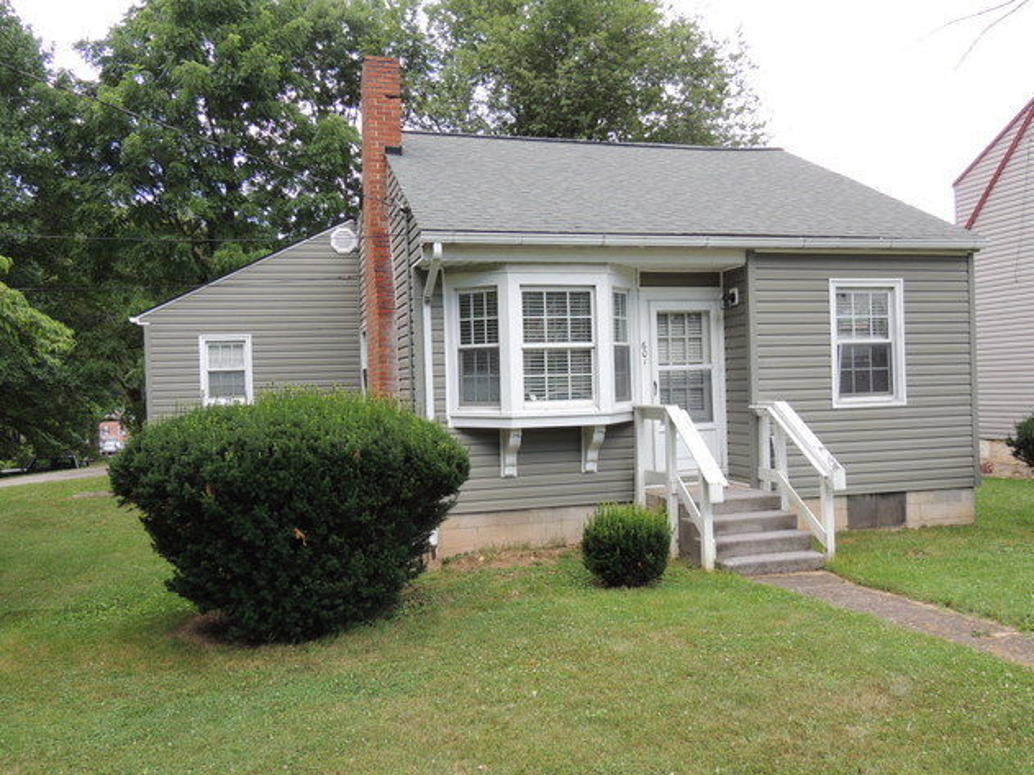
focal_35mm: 30
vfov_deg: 46.8
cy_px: 388
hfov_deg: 60.0
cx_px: 517
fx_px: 896
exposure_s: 1/100
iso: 100
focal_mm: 5.3
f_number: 3.1
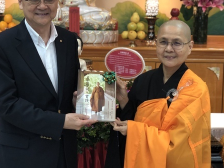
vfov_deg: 20.4
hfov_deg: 27.0
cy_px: 57
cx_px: 92
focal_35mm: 72
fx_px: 466
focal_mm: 6
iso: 100
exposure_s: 1/33
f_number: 2.4
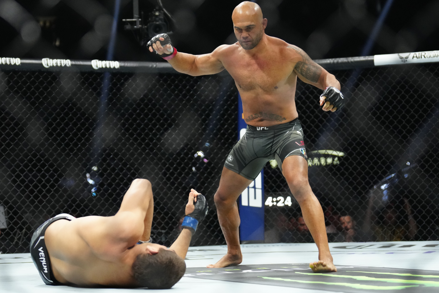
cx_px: 220
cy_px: 146
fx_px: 854
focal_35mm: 70
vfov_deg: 19.5
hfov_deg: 28.8
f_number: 2.8
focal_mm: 70
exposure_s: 1/1250
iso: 5000
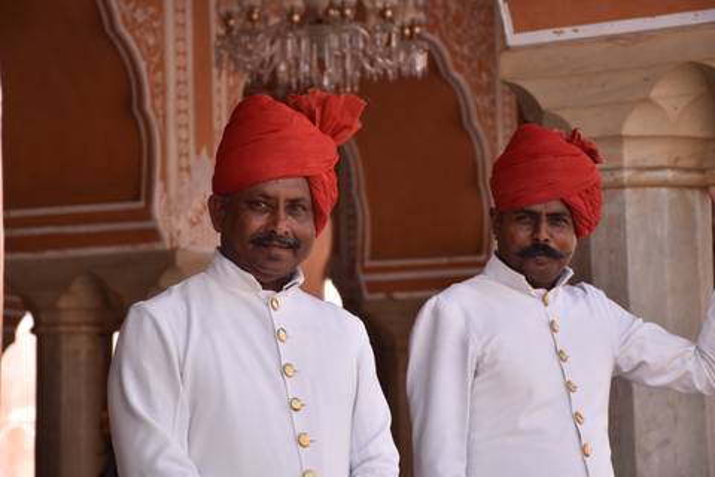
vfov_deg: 10.8
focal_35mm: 128
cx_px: 358
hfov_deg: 16.1
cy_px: 238
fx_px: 2532
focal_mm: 85
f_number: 7.1
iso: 160
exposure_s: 1/320
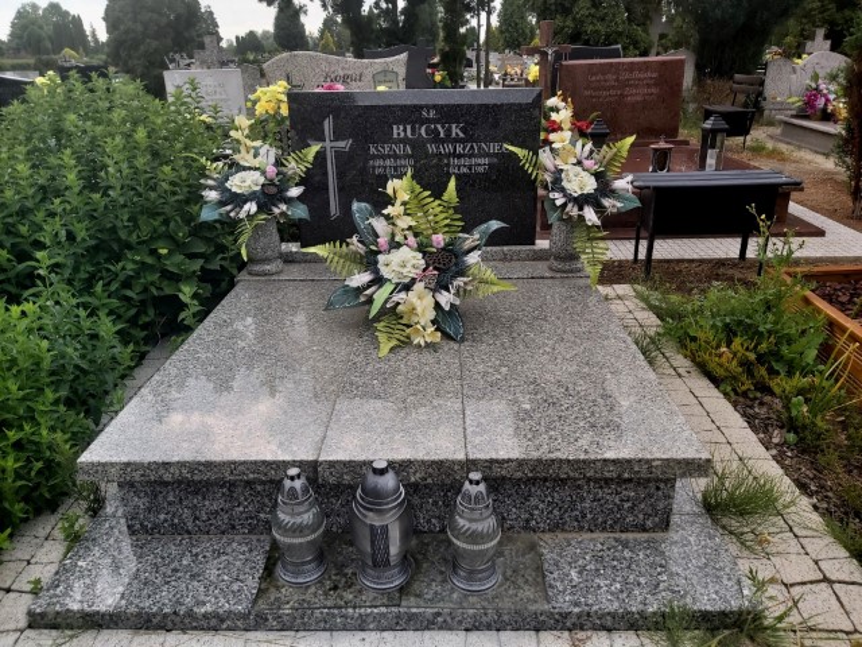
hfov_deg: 67.3
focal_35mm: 26
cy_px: 324
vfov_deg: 53.1
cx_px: 431
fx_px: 647
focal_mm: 3.92
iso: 64
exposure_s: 1/1053
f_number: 1.7
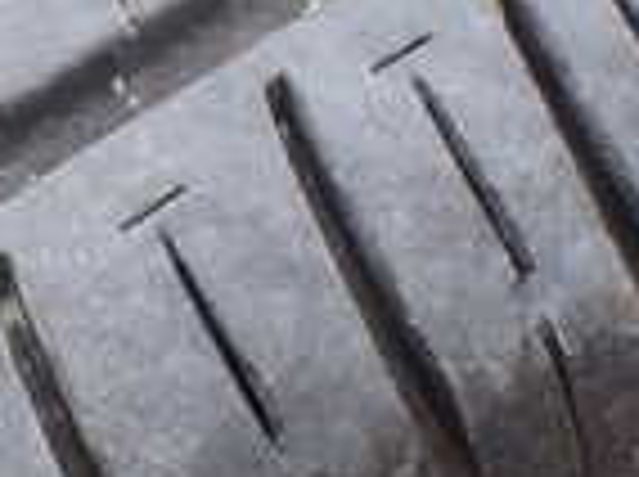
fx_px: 2340
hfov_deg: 15.1
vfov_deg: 11.6
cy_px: 108
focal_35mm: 127
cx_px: -90
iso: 100
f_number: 3.2
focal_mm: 5.4
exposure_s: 1/200
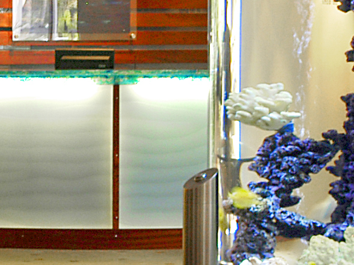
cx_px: -34
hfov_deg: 11.2
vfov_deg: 8.5
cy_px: 124
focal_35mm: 175
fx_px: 1789
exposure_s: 1/4
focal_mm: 24
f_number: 8
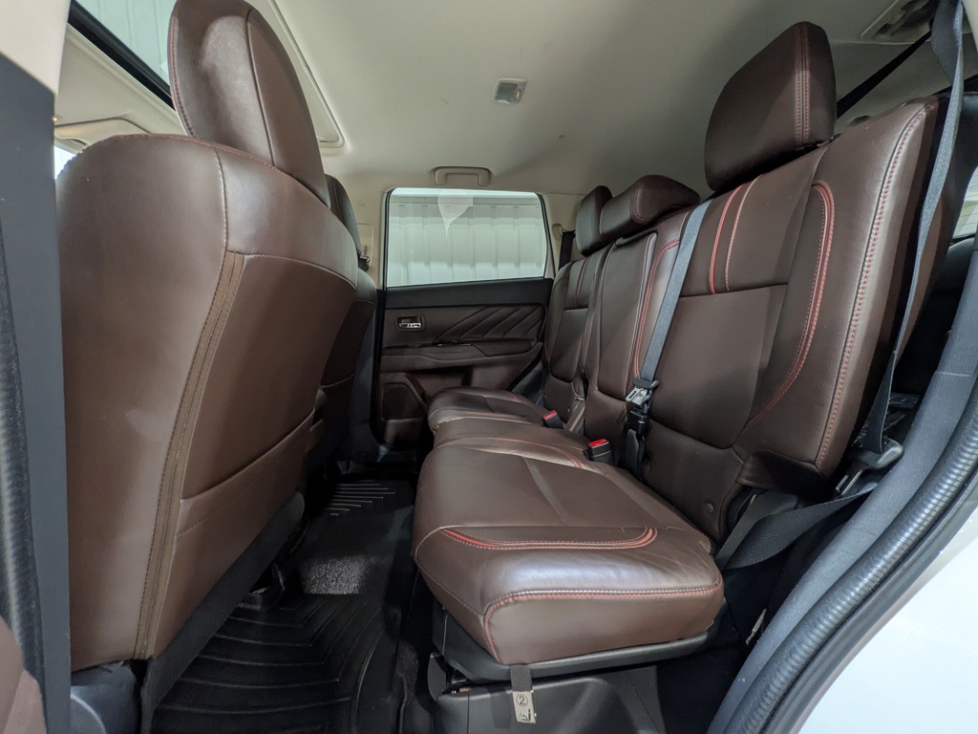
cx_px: 489
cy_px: 367
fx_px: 396
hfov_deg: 102.1
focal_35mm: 14
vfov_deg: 85.7
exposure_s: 1/25
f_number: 2.2
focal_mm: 1.83
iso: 109
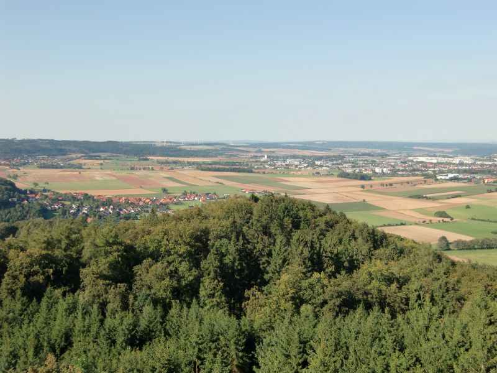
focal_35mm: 40
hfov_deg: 46.8
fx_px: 574
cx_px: 248
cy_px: 186
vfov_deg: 36.0
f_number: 3.8
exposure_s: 1/500
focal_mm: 7.1
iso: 64
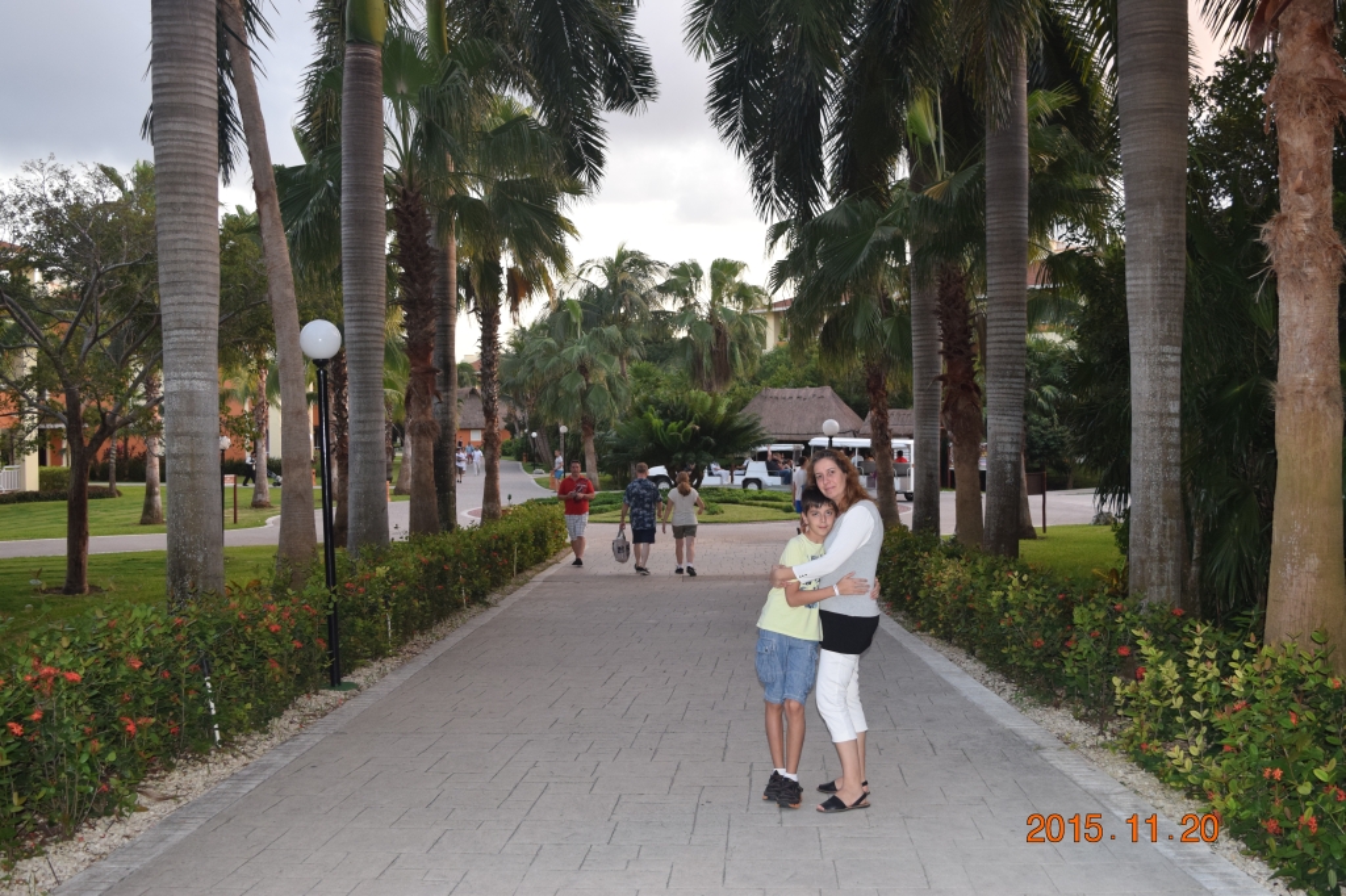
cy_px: 448
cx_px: 673
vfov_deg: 35.5
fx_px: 1402
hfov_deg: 51.3
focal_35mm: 38
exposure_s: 1/100
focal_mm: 25
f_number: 5
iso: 800
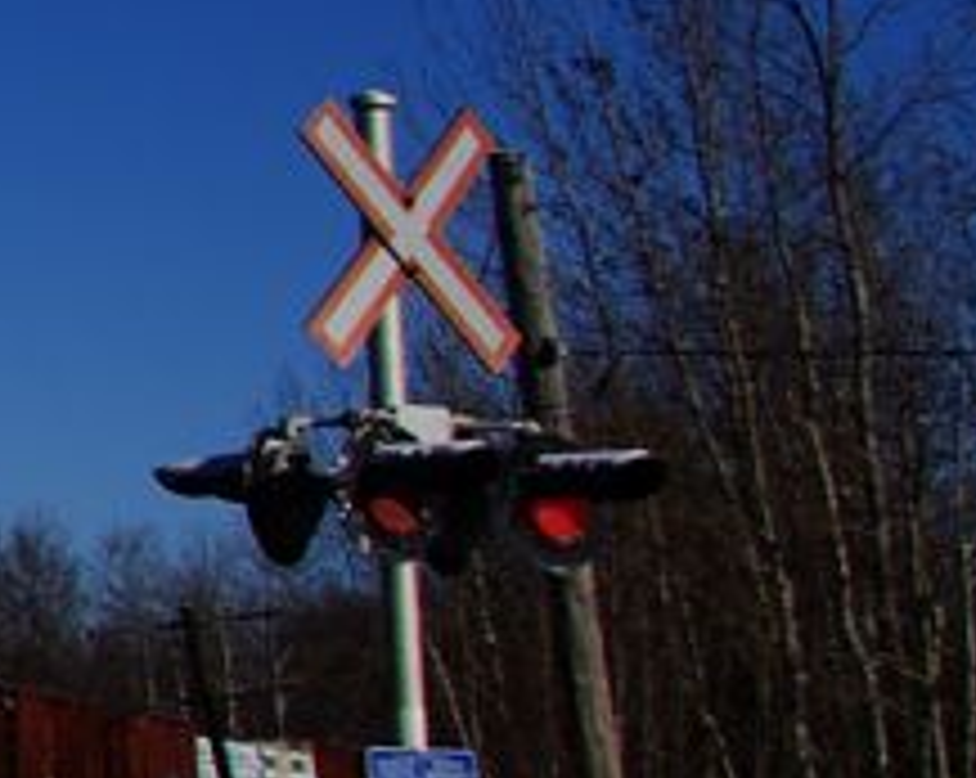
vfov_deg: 11.5
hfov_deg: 11.2
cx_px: -1619
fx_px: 3837
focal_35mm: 133
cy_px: 4
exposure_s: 1/800
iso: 200
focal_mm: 24
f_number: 8
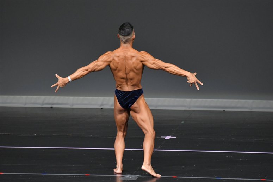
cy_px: 91
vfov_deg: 3.1
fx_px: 3411
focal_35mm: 450
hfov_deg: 4.6
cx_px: 136
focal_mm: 300
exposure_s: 1/400
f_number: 5.6
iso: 4000
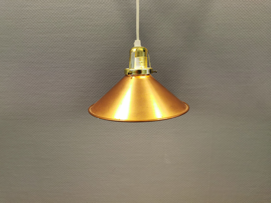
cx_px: 136
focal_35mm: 27
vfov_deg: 51.4
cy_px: 102
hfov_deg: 65.3
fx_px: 211
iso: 125
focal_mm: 5.56
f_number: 1.6
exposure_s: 1/60
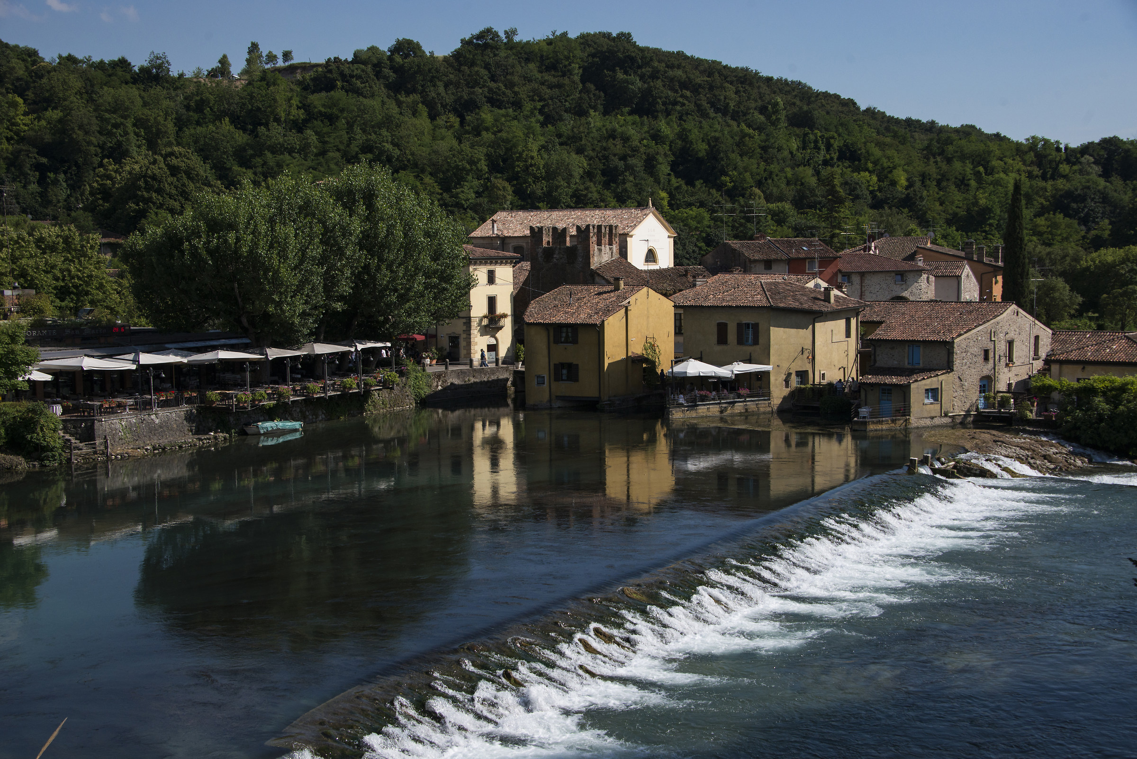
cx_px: 568
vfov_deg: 28.1
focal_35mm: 48
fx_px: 1516
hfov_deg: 41.1
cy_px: 380
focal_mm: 48
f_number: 8
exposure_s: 1/3000
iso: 400
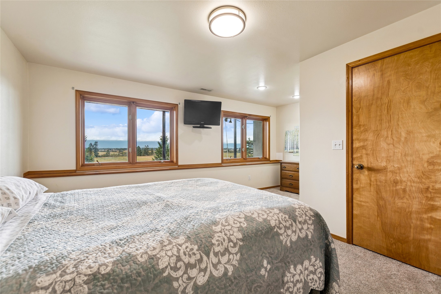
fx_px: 184
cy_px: 147
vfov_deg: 77.3
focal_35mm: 15
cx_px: 220
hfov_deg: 100.4
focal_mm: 10
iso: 100
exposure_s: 1/80
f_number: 6.3
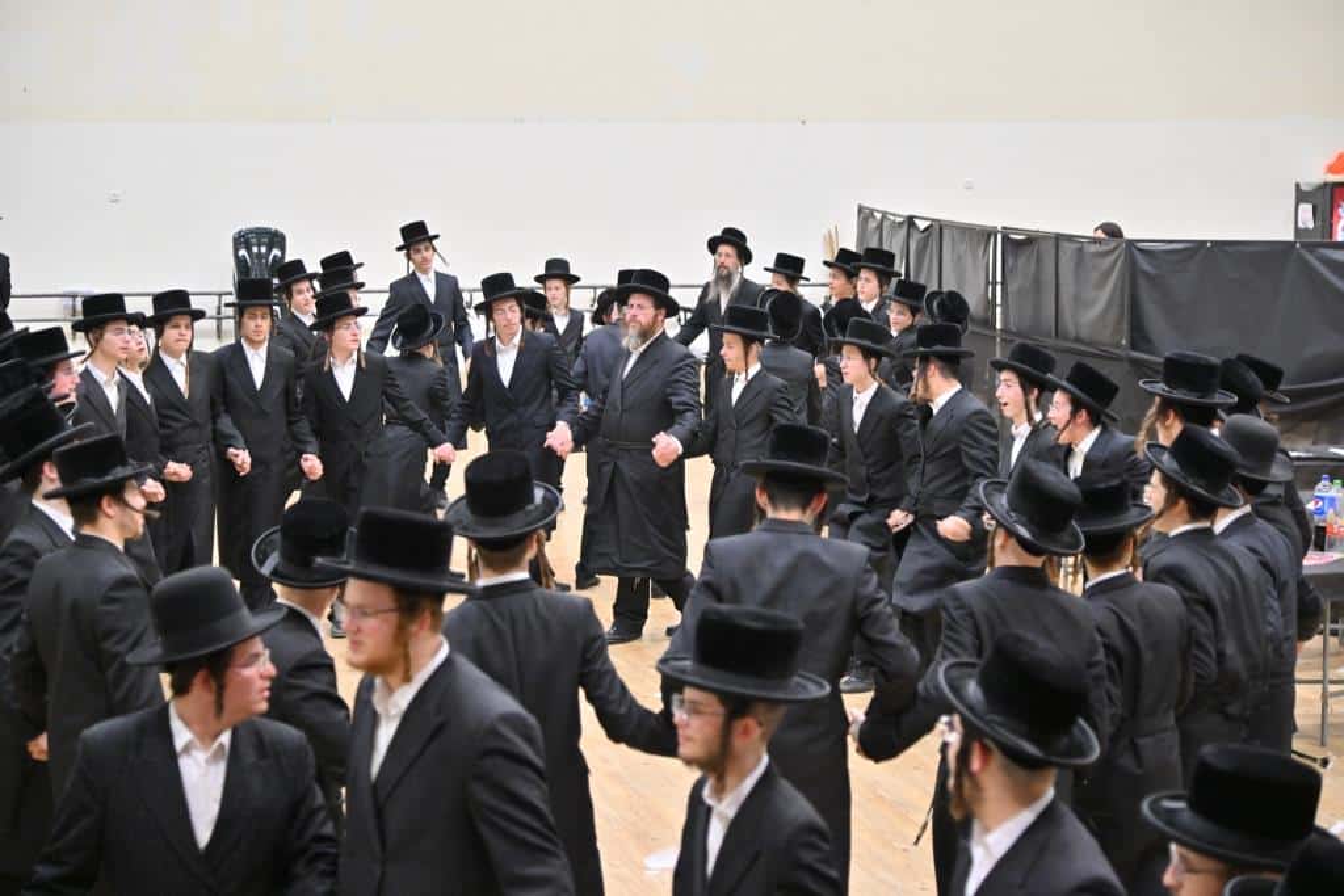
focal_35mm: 75
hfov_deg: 27.0
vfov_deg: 18.2
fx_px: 2800
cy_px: 448
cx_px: 672
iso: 1000
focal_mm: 75
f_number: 4
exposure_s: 1/160
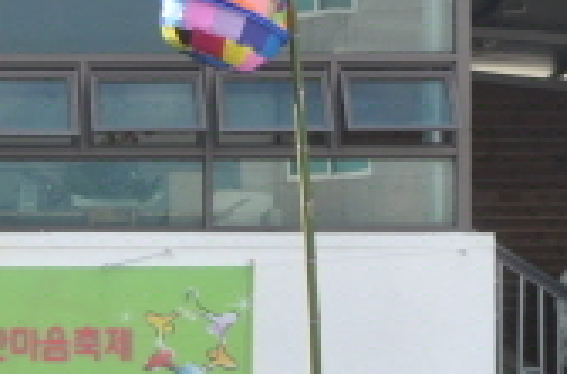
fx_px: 3597
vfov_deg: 5.9
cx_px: -118
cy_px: 460
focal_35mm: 229
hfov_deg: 8.9
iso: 200
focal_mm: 32
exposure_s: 1/100
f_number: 10
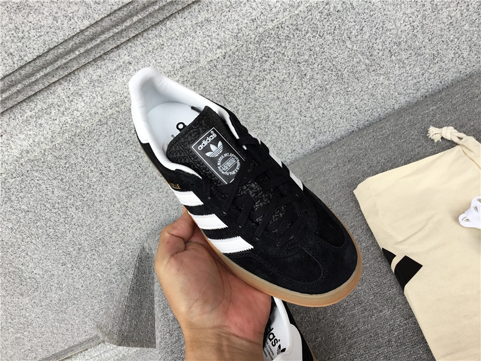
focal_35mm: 31
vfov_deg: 45.4
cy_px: 180
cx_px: 240
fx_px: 431
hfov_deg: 58.4
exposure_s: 1/134
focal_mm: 3.3
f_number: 2.4
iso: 25
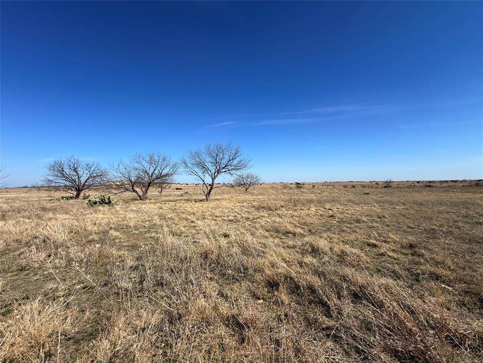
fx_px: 195
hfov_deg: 102.1
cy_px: 182
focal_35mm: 14
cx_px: 242
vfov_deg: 85.7
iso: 50
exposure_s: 1/2841
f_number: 2.2
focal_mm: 2.22
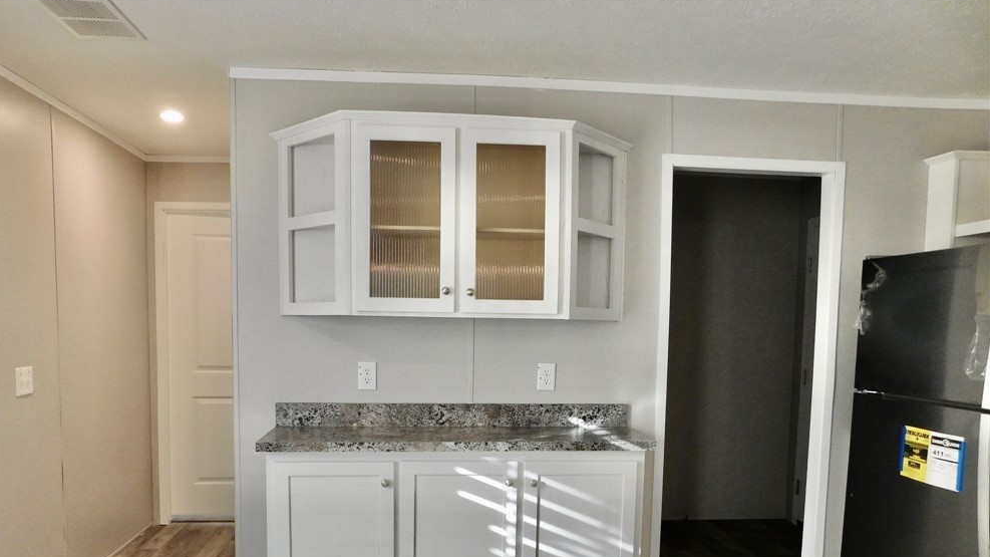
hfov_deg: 71.9
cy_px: 378
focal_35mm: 26
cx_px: 477
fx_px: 682
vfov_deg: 43.7
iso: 160
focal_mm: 4
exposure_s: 1/30
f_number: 3
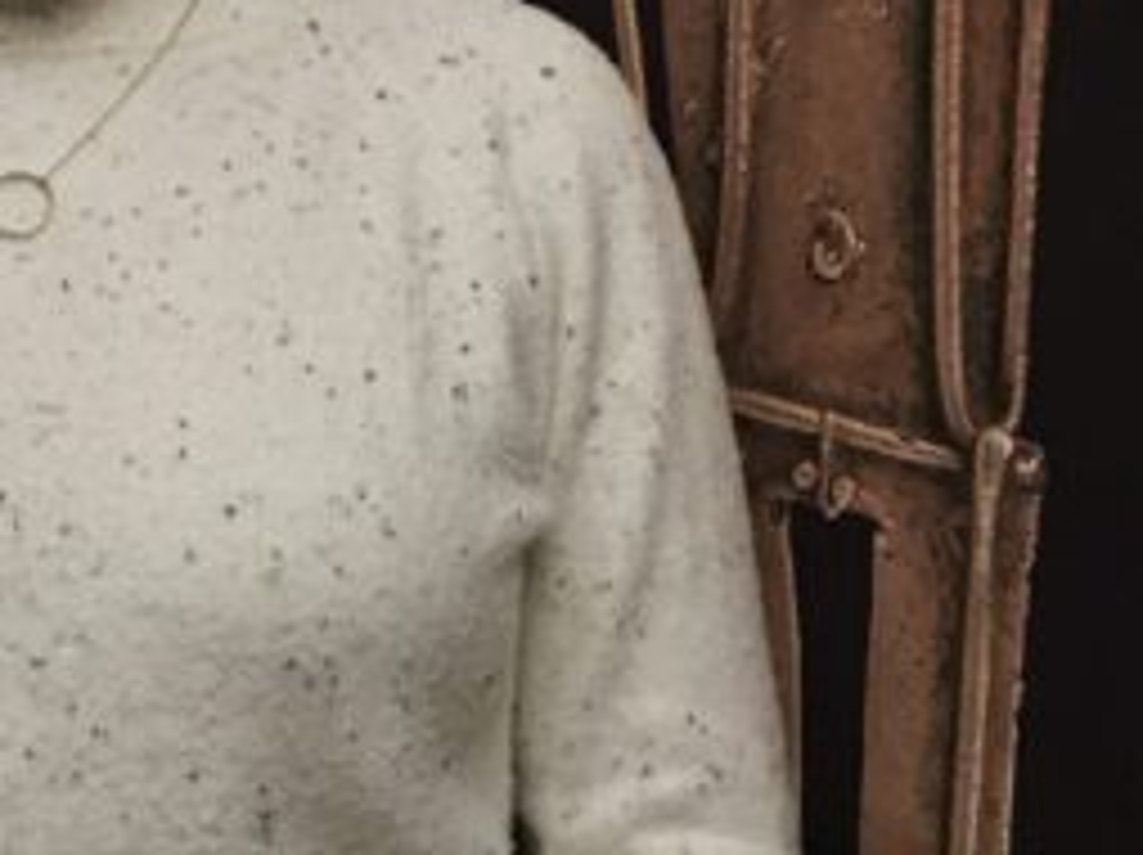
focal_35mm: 112
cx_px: -63
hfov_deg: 17.1
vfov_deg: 13.0
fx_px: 3695
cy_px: 25
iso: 125
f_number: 2.2
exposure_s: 1/30
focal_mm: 4.15
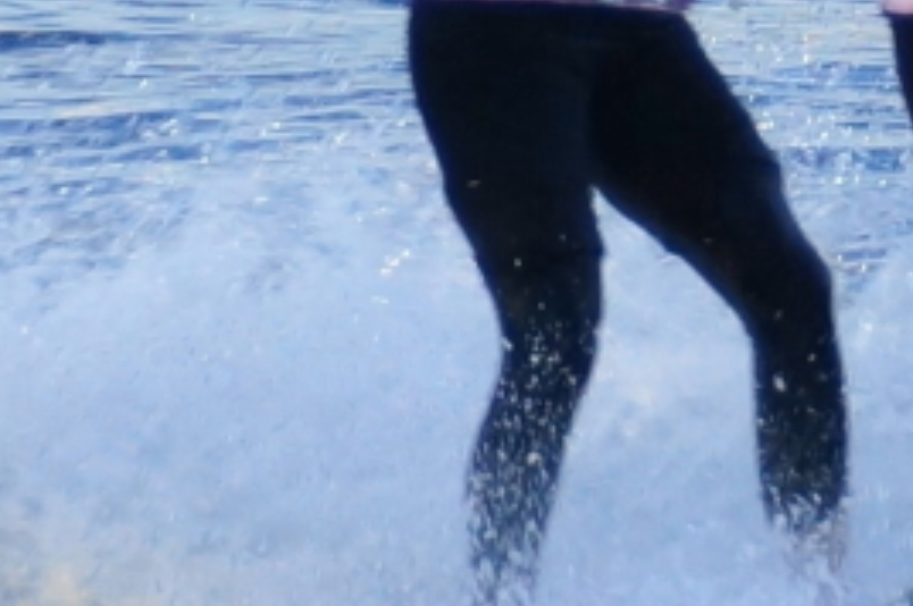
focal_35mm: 628
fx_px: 15907
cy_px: -405
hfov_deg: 3.3
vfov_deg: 2.2
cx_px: 1029
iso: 400
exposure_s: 1/160
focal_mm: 100
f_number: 5.6
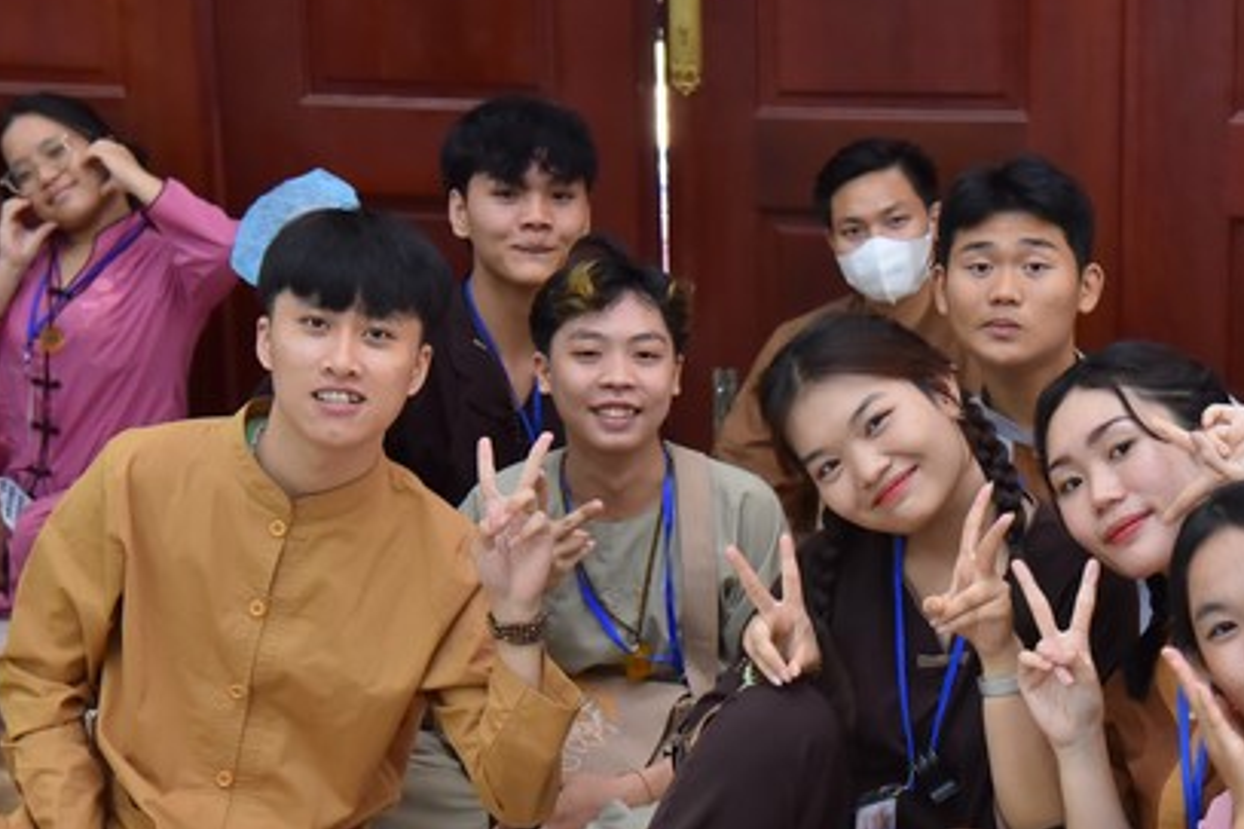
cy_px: 515
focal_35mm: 99
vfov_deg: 13.8
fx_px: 3419
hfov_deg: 20.5
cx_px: 886
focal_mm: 62
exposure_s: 1/125
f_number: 5.6
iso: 1600
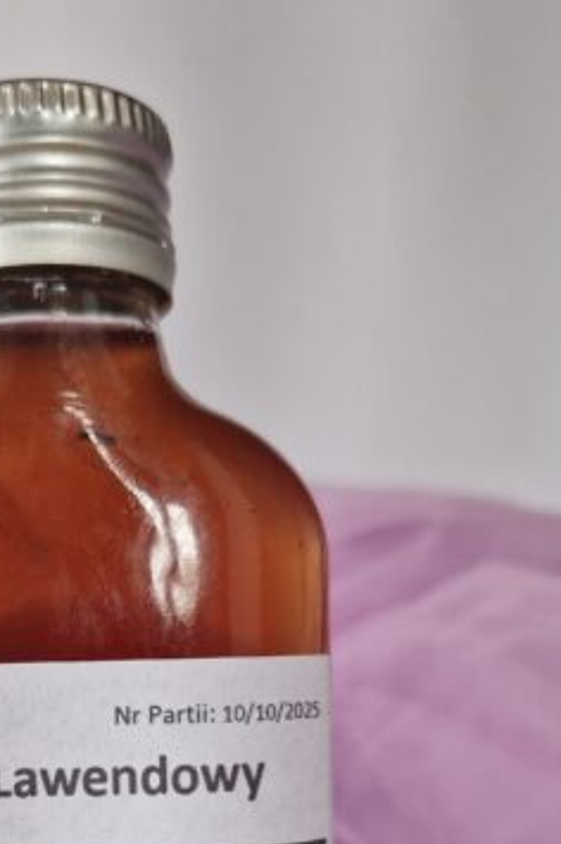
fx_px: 1054
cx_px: 71
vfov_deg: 40.8
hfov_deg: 28.8
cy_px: 736
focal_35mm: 45
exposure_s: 1/100
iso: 200
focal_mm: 5.4
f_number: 1.8
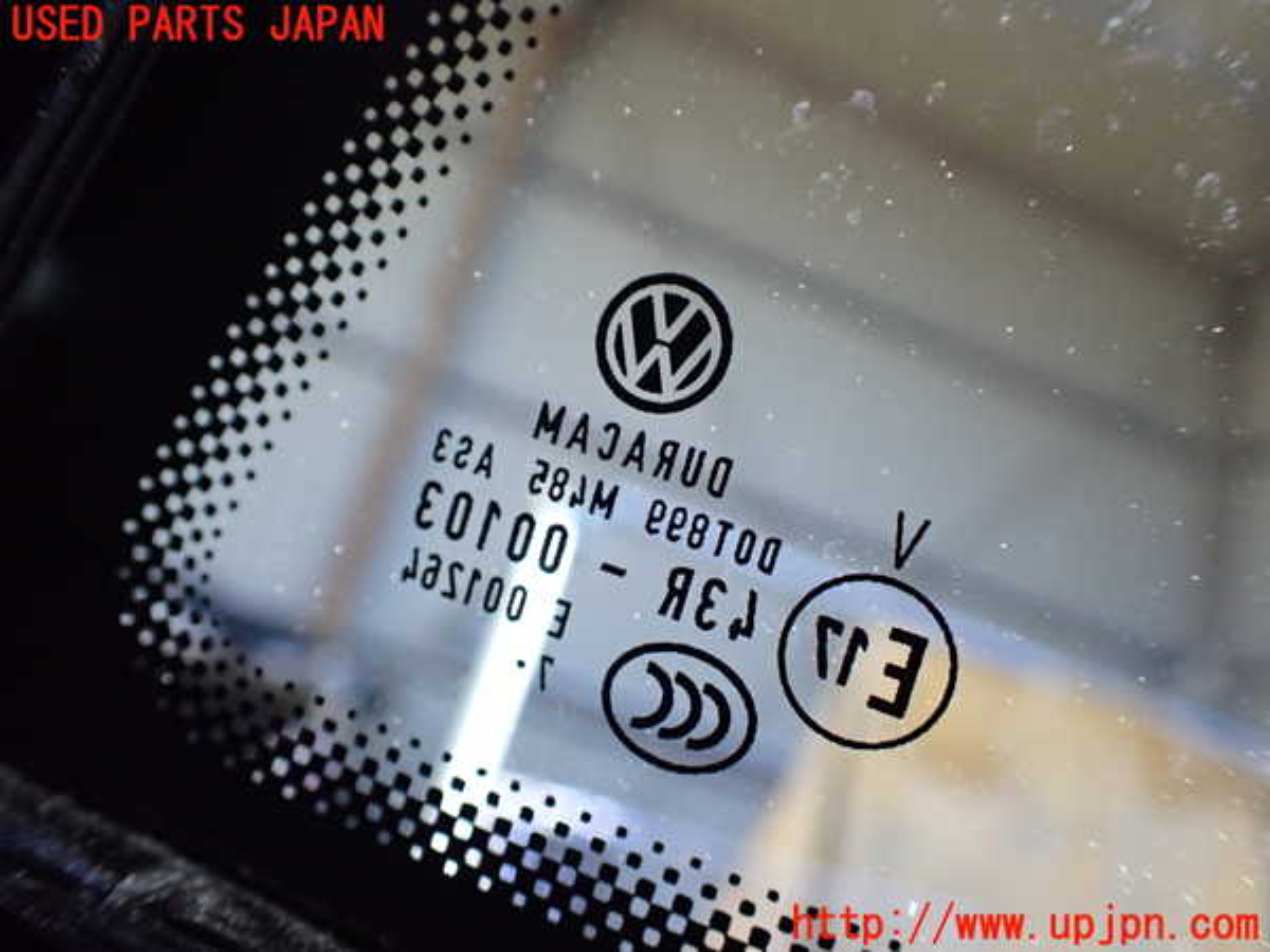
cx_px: 635
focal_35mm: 30
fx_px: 1101
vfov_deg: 46.8
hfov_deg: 60.0
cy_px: 476
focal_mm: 5.4
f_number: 2.3
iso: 640
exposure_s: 1/125
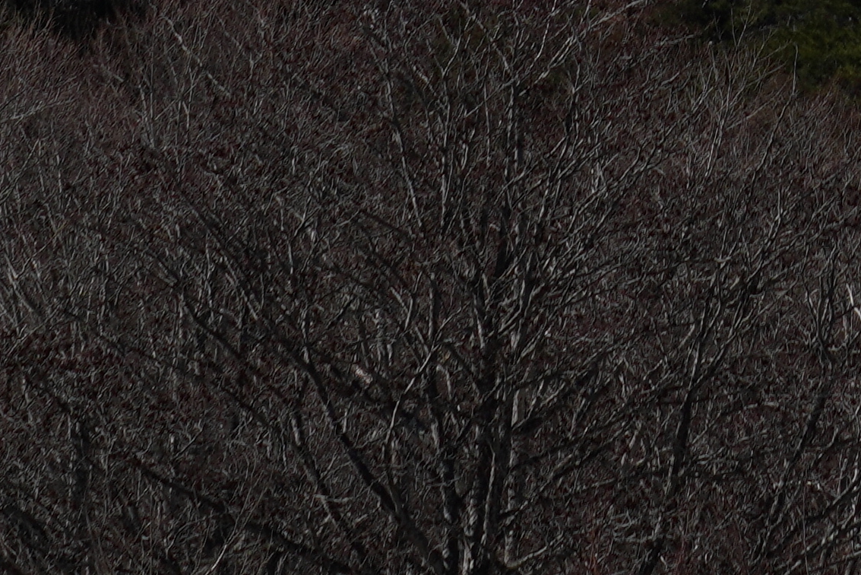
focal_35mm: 344
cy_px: -1378
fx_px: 8229
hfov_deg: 5.9
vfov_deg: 3.8
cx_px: 1151
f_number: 5.6
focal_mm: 49
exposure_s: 1/640
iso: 200
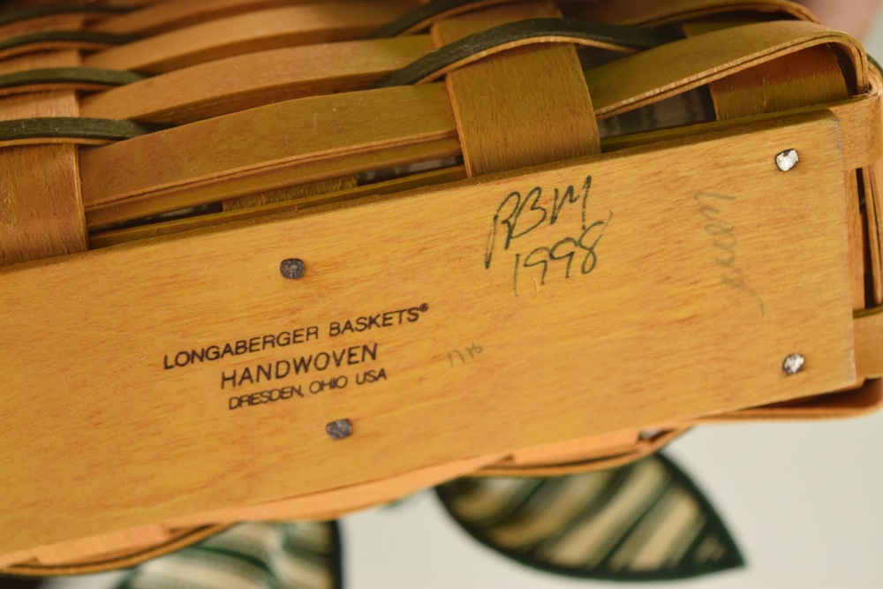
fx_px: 1656
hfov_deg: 29.9
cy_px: 294
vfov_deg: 20.2
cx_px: 442
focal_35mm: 68
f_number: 5
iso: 800
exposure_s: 1/125
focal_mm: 45
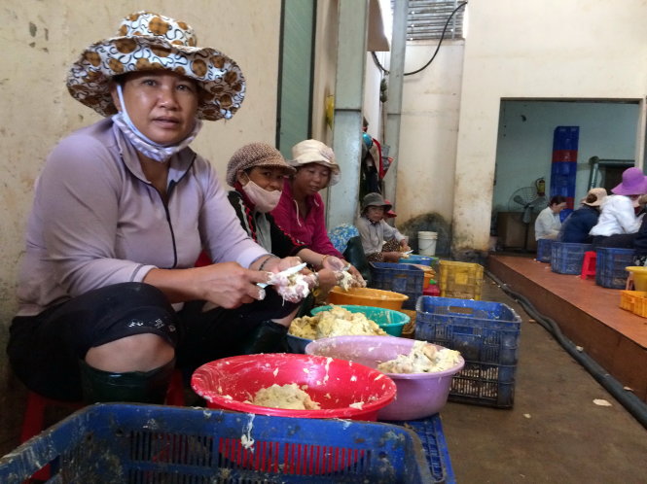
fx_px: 542
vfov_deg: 48.2
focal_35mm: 29
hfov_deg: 61.7
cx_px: 324
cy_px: 242
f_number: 2.2
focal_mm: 4.15
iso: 250
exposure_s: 1/30
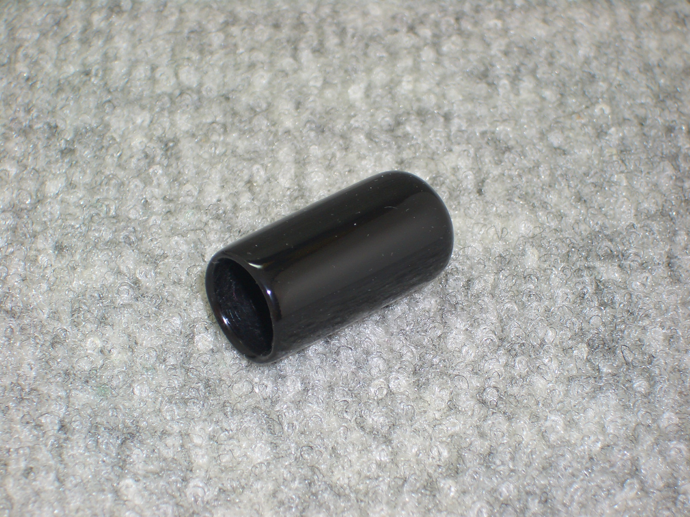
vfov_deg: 14.1
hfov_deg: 18.7
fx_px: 2093
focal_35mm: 105
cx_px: 345
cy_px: 258
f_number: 4.8
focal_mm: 17.4
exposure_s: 1/60
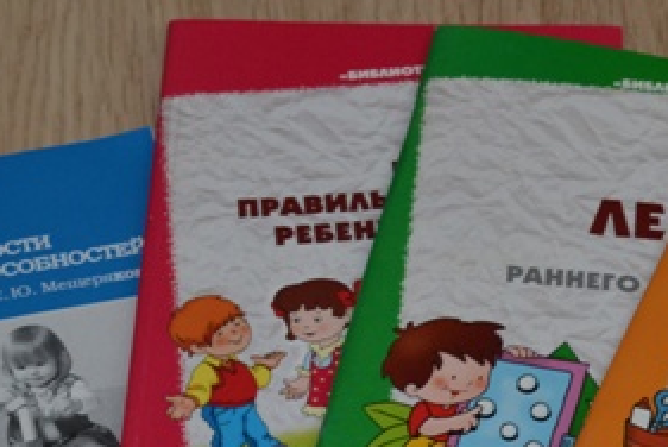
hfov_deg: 15.6
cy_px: 606
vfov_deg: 10.2
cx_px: 271
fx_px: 2433
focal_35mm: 131
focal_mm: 32
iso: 800
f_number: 4.8
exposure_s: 1/60
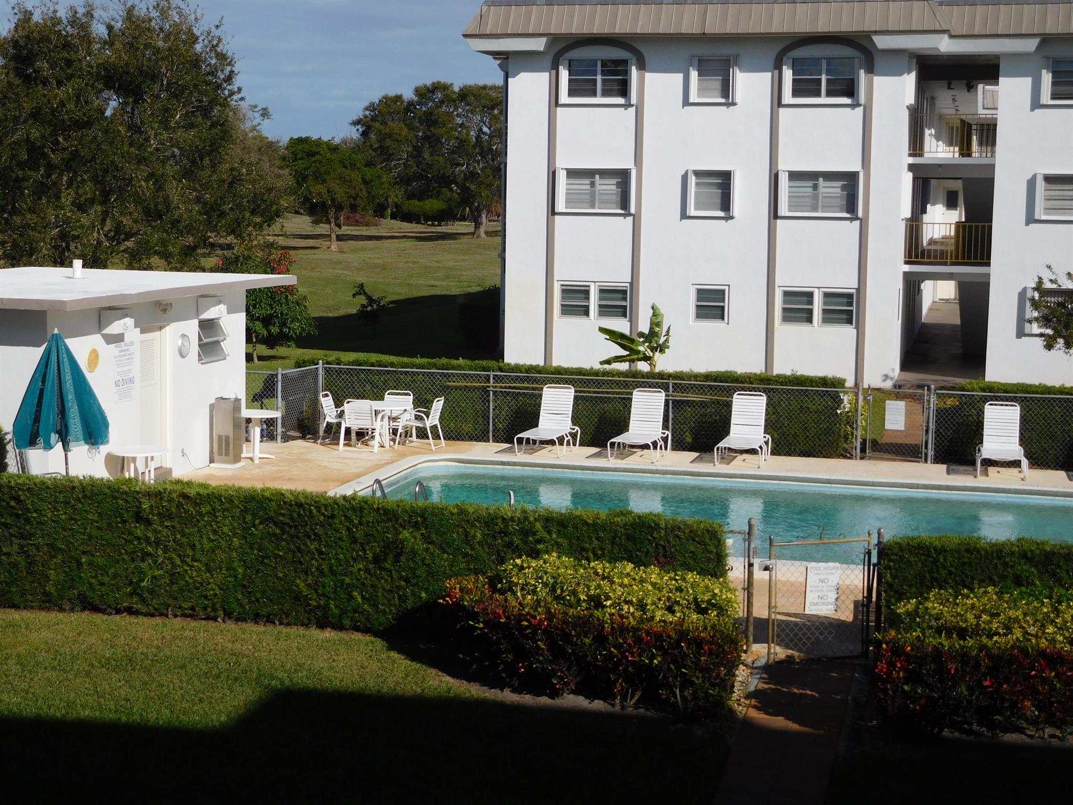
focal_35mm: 55
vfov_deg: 26.6
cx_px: 536
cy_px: 402
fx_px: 1705
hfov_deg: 34.9
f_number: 8.4
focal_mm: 9.8
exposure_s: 1/640
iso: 125
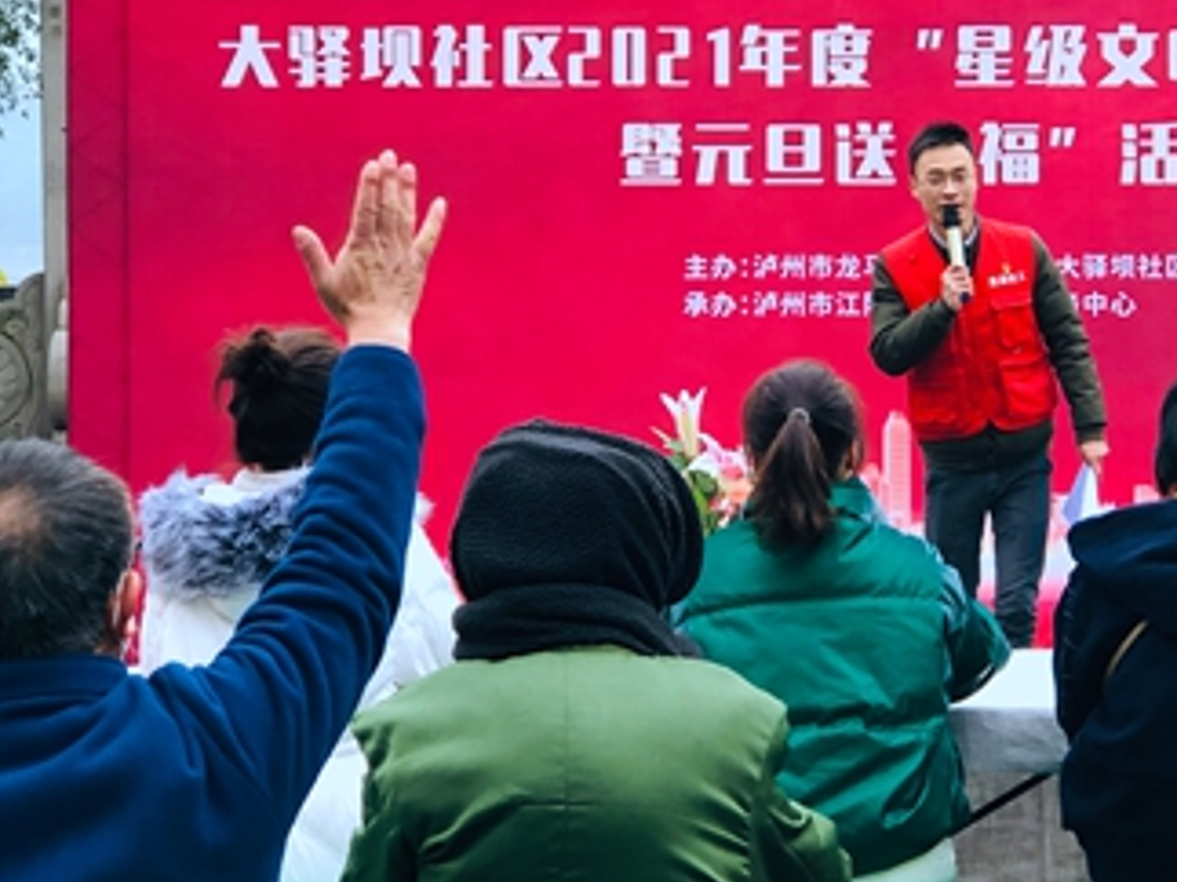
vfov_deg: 13.1
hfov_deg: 17.4
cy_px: 339
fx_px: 3841
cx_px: 820
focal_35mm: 113
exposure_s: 1/33
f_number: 2.8
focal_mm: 6.6
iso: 32
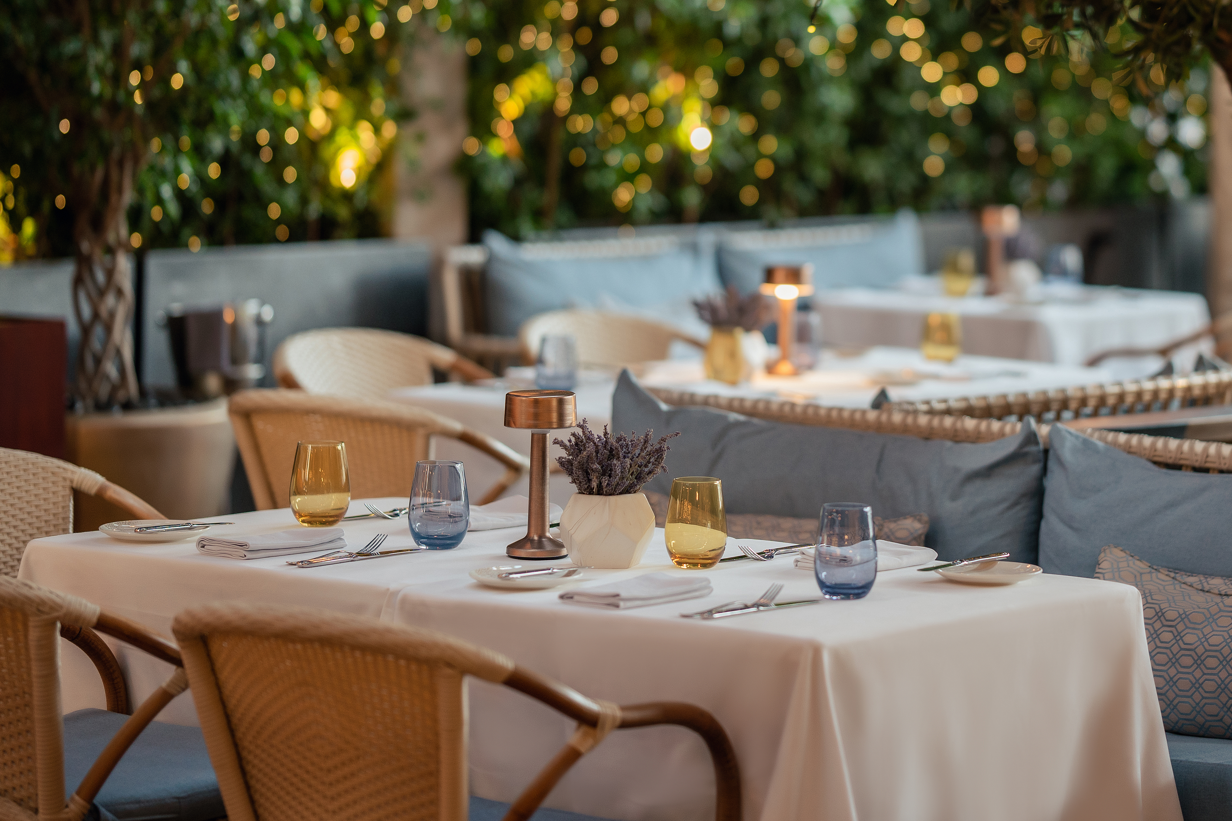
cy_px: 211
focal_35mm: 129
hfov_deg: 15.8
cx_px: 889
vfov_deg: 10.6
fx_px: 4414
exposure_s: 1/80
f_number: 1.4
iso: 500
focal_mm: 85
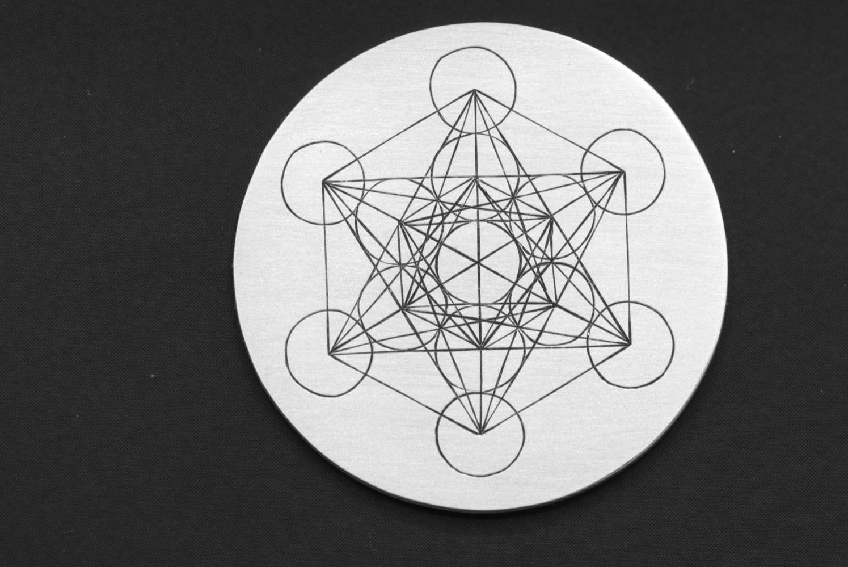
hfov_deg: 9.8
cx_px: 466
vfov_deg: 6.5
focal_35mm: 211
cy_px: 268
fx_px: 4966
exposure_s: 1/160
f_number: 10
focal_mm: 105
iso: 100
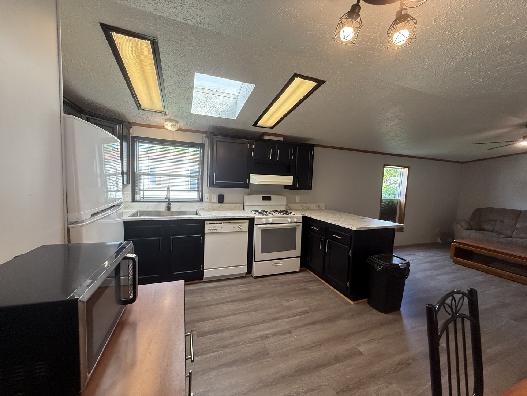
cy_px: 198
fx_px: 213
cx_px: 264
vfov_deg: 85.7
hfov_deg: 102.1
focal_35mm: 14
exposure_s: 1/120
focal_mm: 2.22
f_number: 2.2
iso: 160
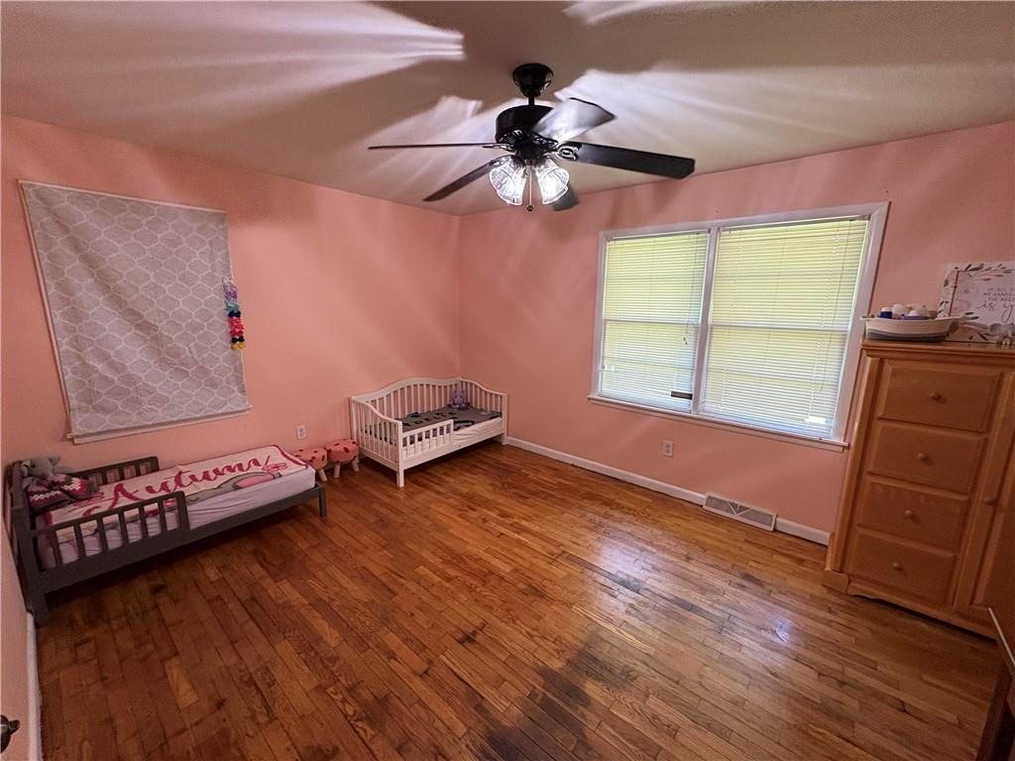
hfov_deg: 102.1
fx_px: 411
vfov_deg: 85.7
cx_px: 508
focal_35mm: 14
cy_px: 380
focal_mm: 2.22
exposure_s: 1/60
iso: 250
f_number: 2.2
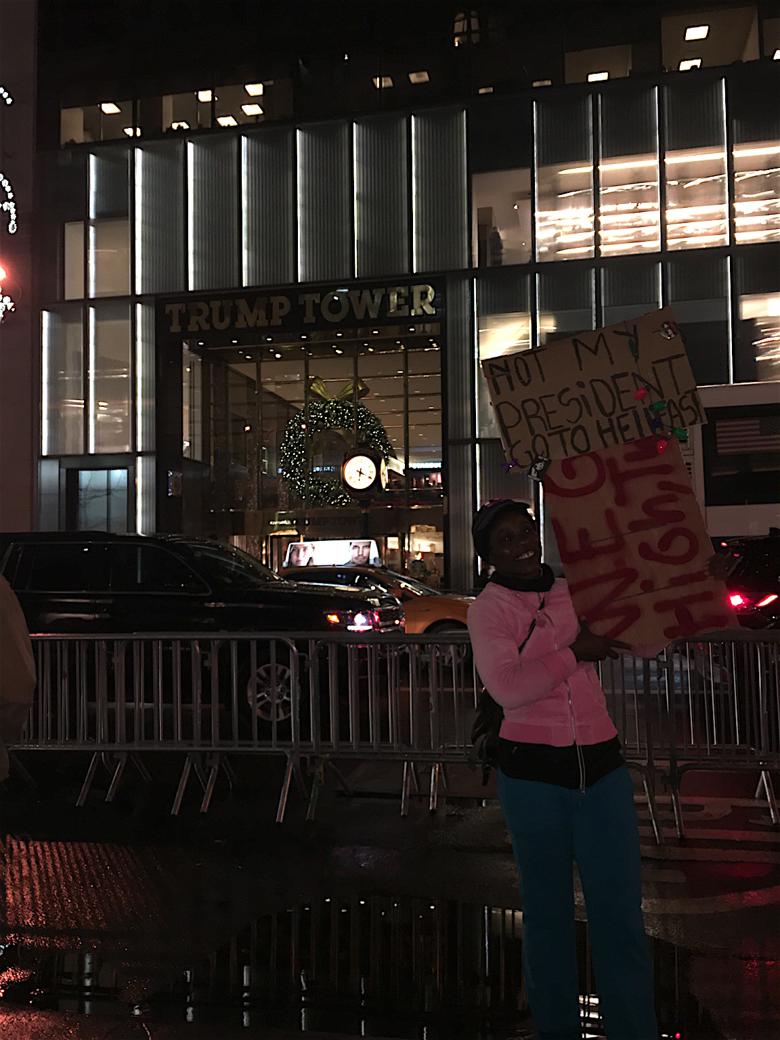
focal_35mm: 29
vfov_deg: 61.7
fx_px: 871
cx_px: 390
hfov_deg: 48.2
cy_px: 520
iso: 64
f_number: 2.2
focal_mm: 4.15
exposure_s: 1/16
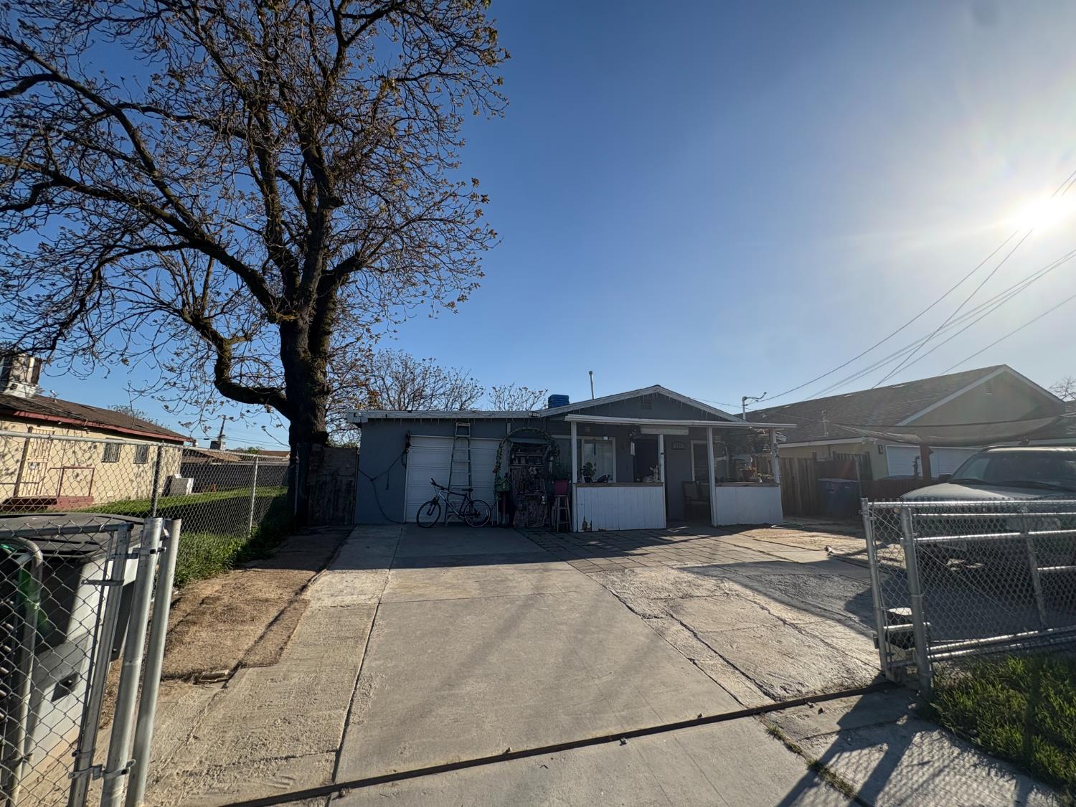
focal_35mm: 14
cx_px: 538
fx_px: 435
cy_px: 404
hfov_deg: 102.1
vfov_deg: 85.7
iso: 50
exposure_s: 1/2342
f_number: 2.2
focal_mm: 2.22
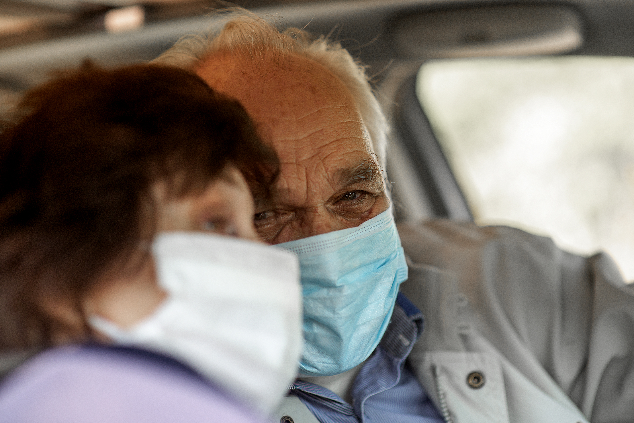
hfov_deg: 23.9
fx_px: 1497
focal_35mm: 85
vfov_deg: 16.1
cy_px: 212
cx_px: 317
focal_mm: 85
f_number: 1.8
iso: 100
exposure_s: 1/1250
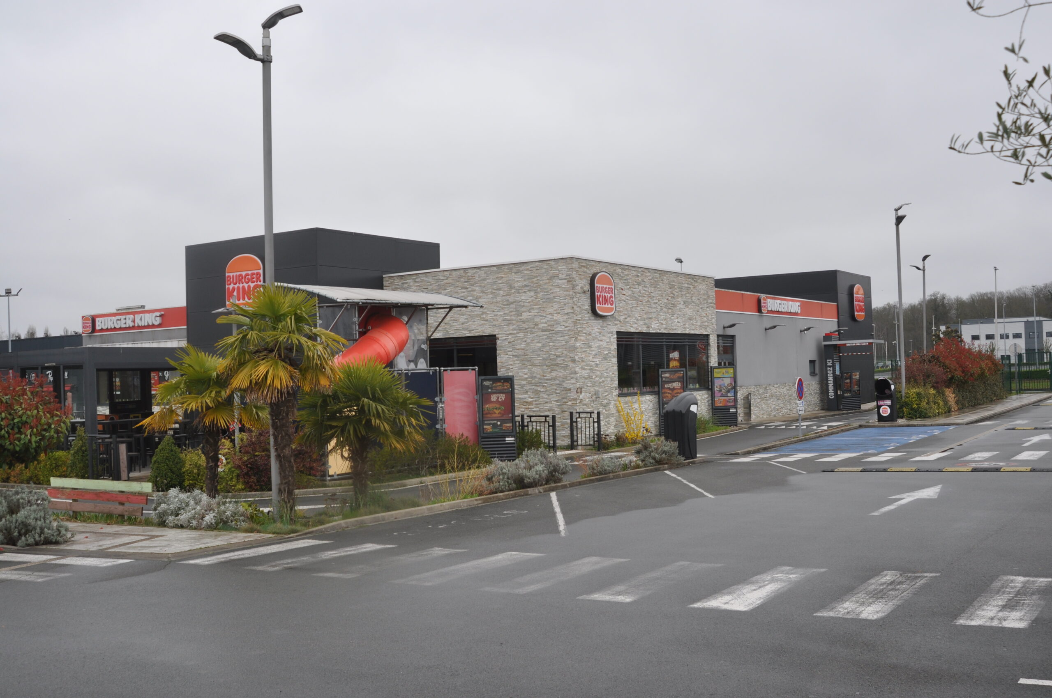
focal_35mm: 36
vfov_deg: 36.8
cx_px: 526
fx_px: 1051
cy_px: 349
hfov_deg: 53.2
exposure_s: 1/160
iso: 200
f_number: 6.3
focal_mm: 24
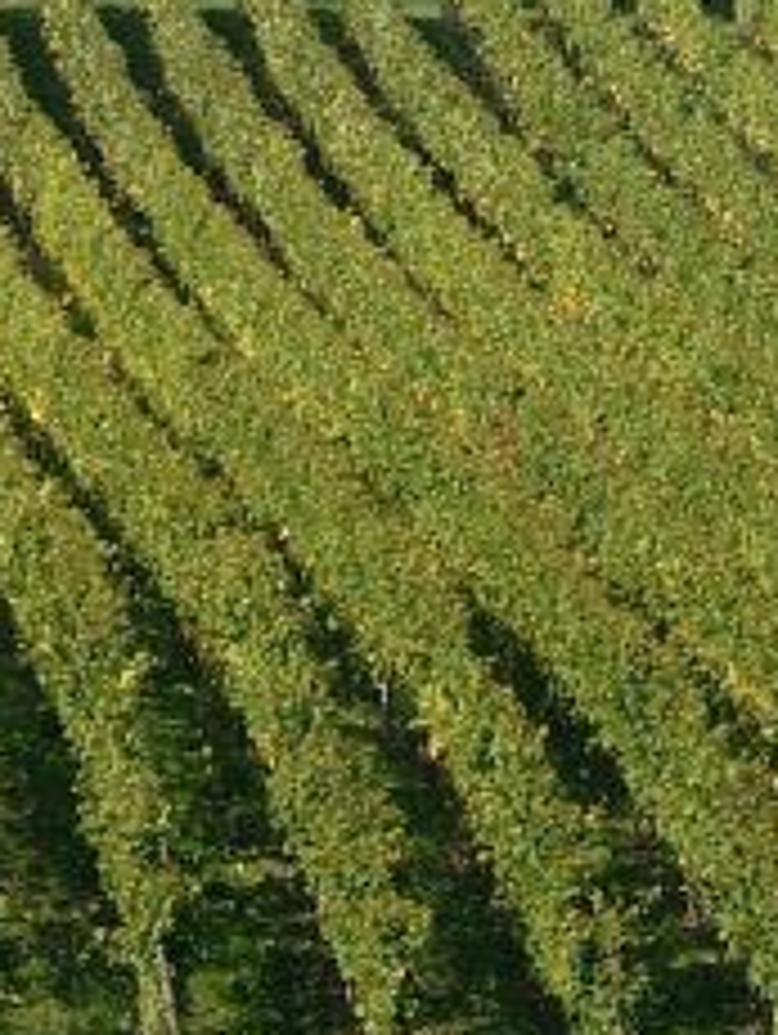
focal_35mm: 344
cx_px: 301
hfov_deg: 4.3
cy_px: -387
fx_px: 10290
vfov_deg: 5.7
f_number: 4
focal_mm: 20.5
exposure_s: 1/424
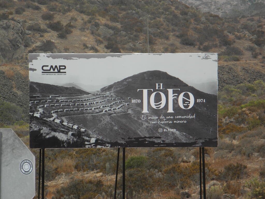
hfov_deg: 9.9
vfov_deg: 7.4
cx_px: 132
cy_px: 100
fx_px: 1531
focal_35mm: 200
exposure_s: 1/160
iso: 100
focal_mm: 42.6
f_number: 5.6
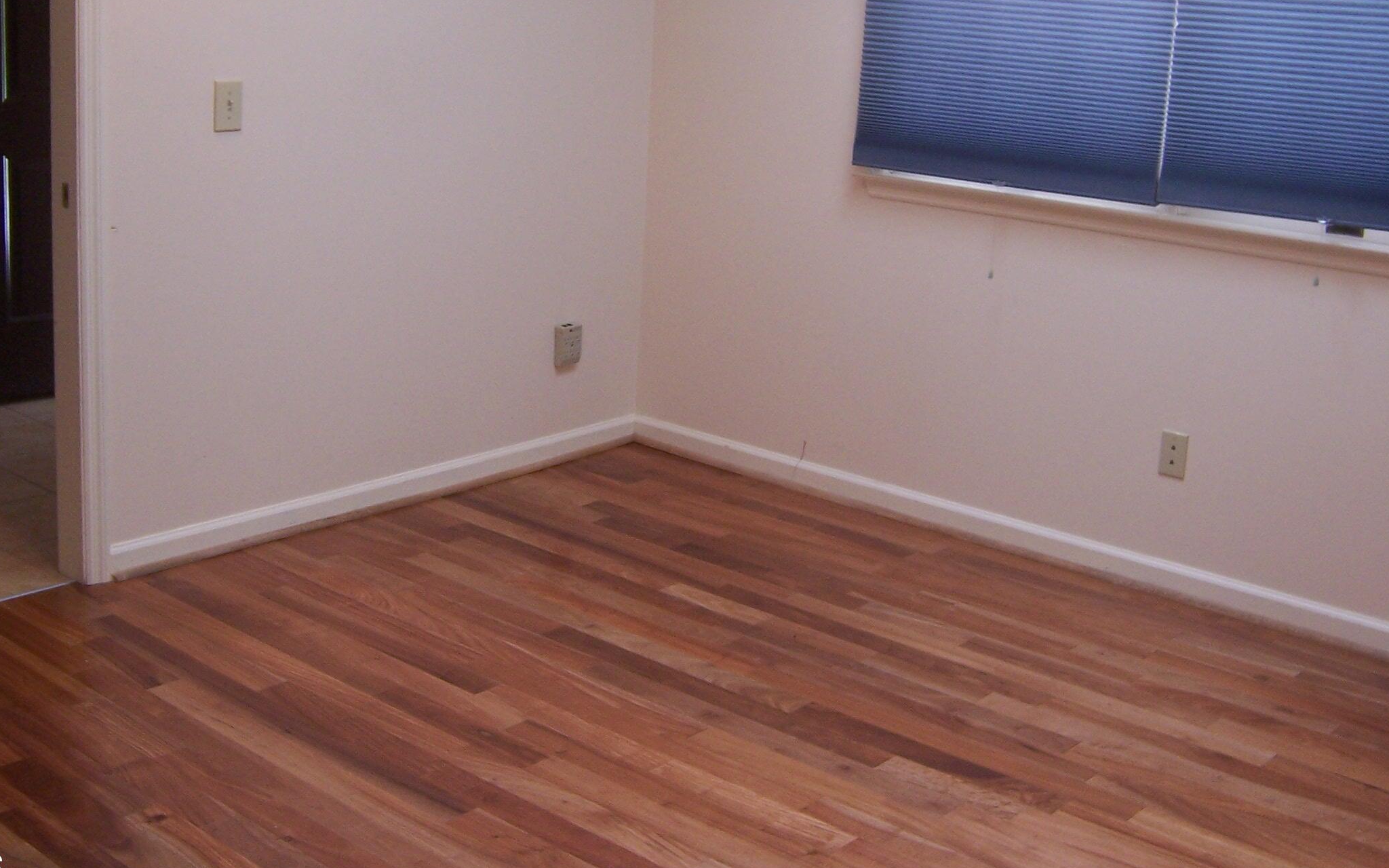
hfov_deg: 45.2
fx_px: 1666
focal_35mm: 44
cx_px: 598
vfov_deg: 29.0
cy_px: 272
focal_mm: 5.5
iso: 100
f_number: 3.4
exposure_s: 1/30
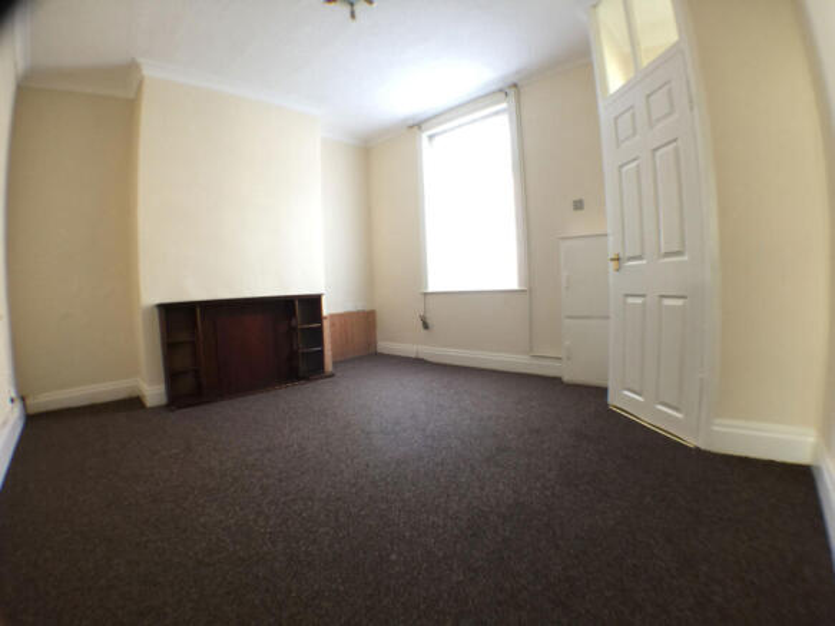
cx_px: 418
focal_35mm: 29
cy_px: 313
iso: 40
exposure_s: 1/15
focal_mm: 4.15
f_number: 2.2
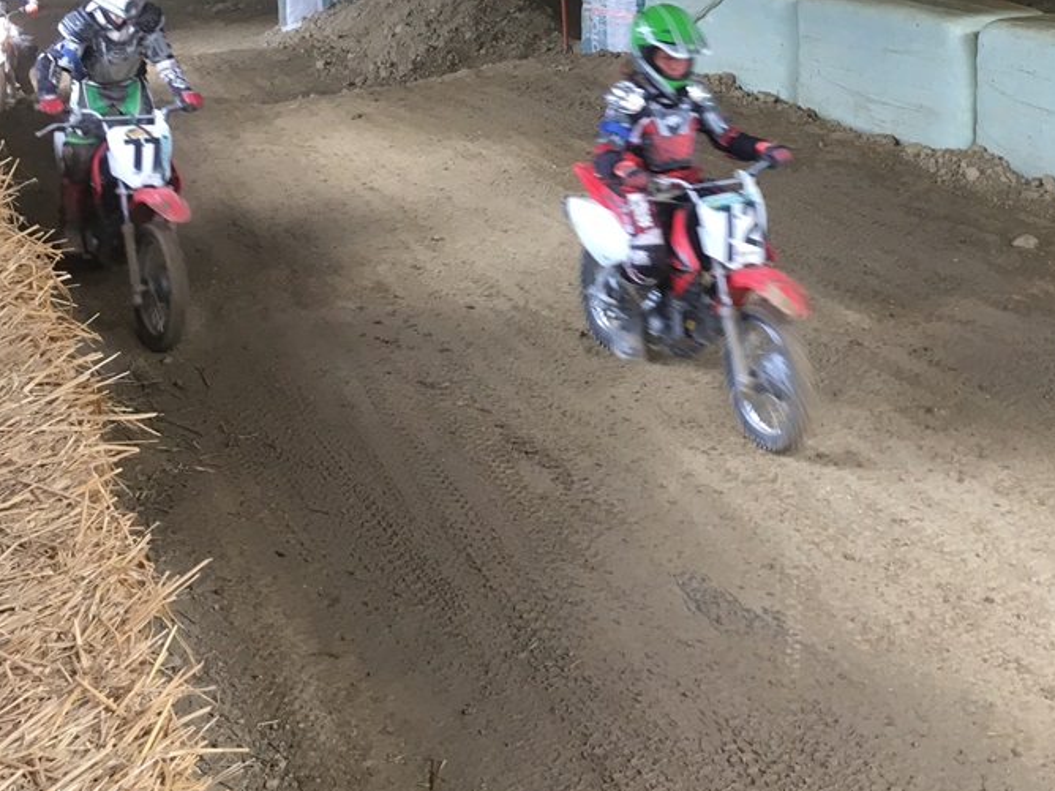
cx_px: 703
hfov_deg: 34.0
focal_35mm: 56
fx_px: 1707
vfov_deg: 25.6
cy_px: 139
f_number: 2.2
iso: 80
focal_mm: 4.15
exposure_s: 1/33
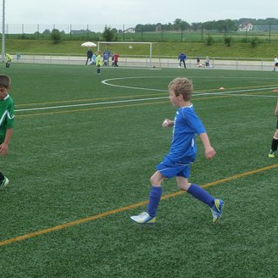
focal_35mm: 83
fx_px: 754
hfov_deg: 20.9
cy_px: 117
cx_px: 126
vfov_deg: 20.9
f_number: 4
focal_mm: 7.3
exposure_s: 1/250
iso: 125
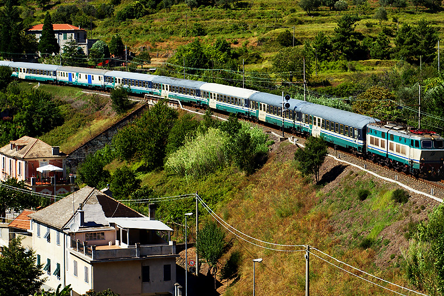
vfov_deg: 13.2
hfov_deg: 19.6
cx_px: 203
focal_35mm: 104
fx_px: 1283
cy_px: 123
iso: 100
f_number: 7.1
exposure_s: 1/400
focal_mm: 50
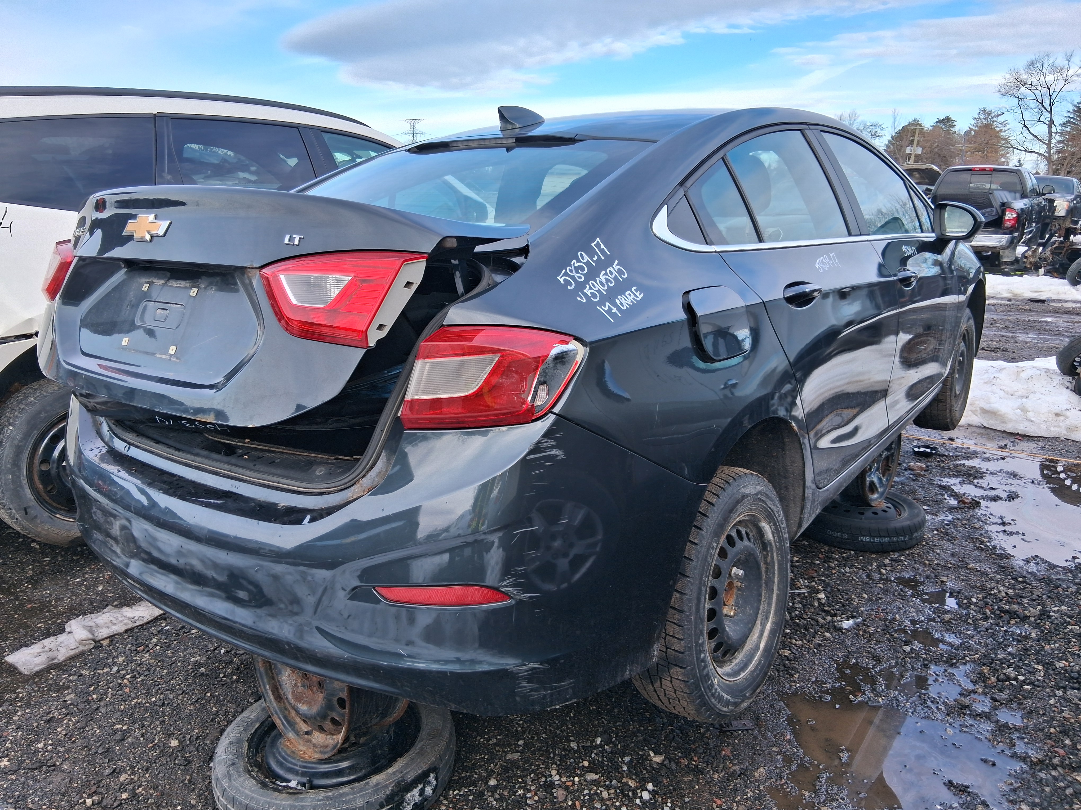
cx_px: 540
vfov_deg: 53.1
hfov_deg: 67.3
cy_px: 405
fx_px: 812
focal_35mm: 26
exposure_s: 1/133
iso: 25
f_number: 1.8
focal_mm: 3.98
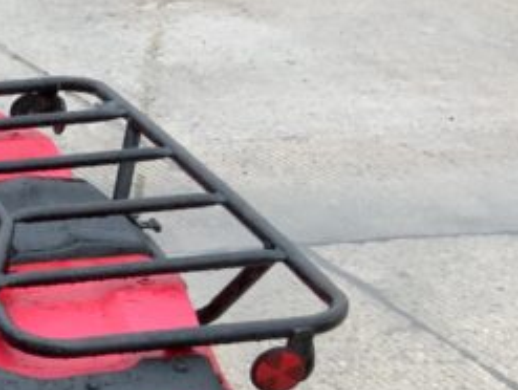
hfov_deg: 14.5
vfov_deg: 12.2
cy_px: 384
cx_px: -398
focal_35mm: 120
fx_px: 1798
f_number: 1.8
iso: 40
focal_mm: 3
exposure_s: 1/122
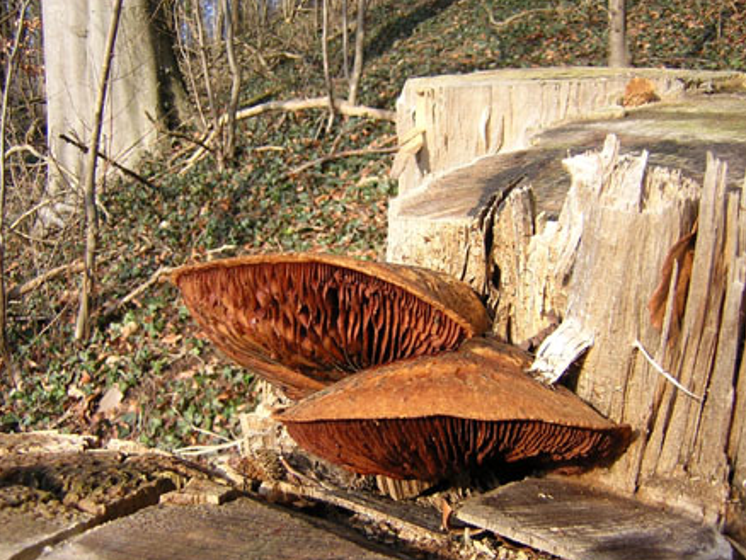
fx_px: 798
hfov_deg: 50.1
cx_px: 364
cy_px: 284
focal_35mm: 37
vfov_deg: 38.7
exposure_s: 1/286
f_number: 2.6
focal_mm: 4.7
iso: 100
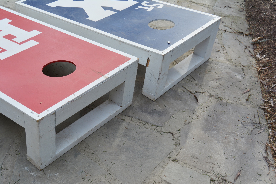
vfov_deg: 28.9
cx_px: 138
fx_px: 356
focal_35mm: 46
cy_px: 92
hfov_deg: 42.3
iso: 200
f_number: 7.1
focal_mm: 31
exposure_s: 1/200
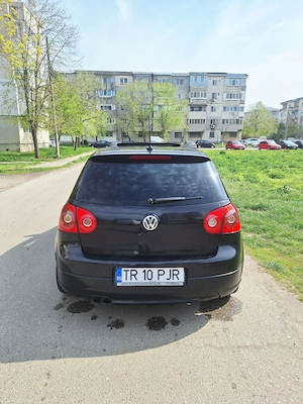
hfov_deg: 58.9
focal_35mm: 23
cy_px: 202
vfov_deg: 73.9
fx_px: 268
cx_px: 152
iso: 40
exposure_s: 1/5000
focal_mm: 5.54
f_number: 1.8
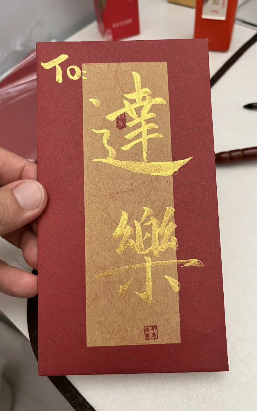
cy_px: 206
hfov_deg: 44.5
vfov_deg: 66.5
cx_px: 125
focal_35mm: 28
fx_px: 314
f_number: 1.6
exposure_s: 1/50
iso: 64
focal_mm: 5.1
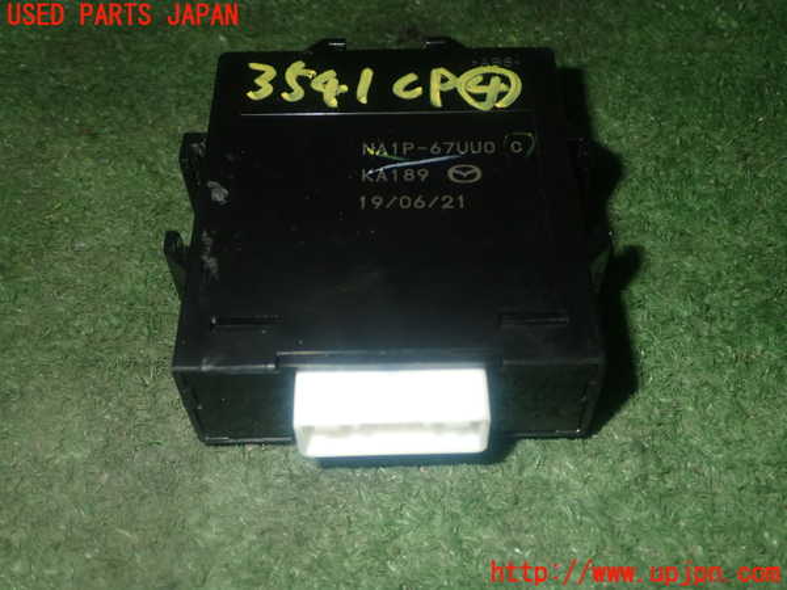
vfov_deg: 35.1
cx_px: 394
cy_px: 295
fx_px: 932
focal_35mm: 41
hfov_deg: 45.8
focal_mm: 7.31
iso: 320
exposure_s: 1/40
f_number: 8
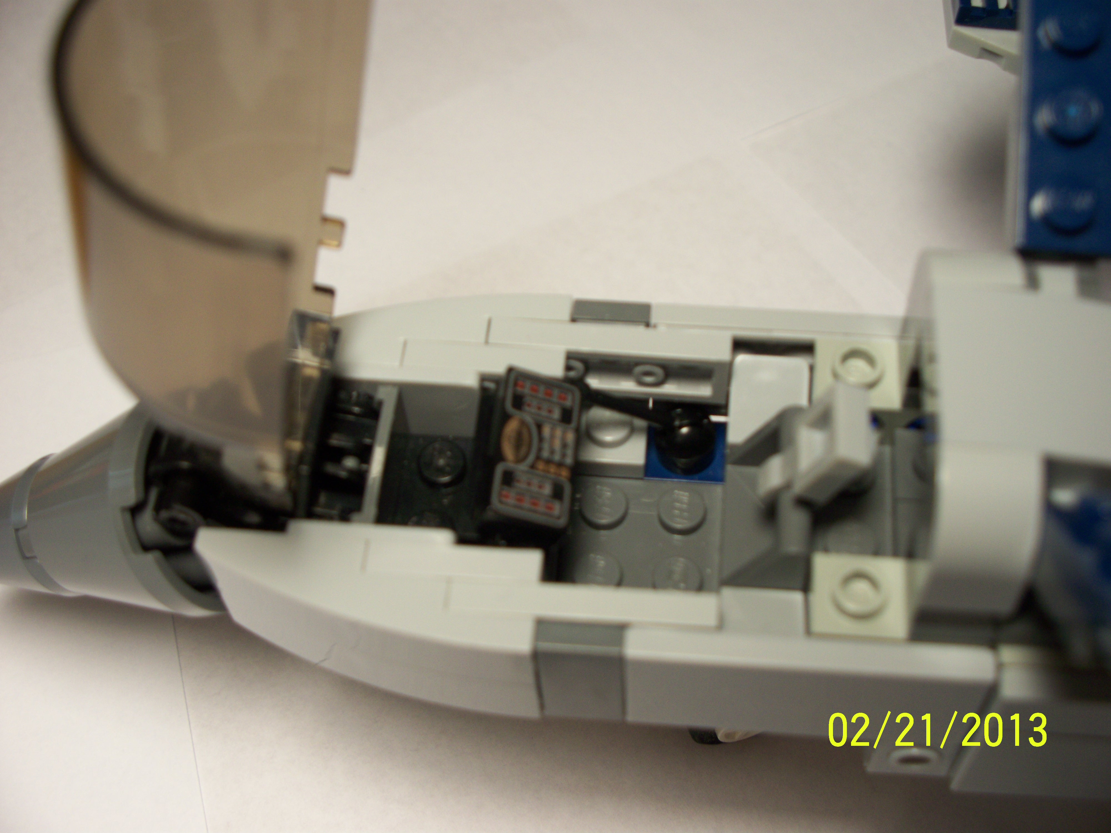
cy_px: 416
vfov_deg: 30.9
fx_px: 1508
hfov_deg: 40.4
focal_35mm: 47
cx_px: 556
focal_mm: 9.86
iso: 100
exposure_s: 1/60
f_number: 2.9
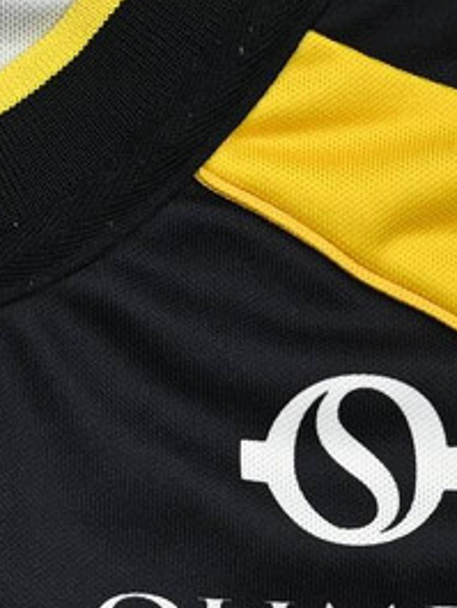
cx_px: -204
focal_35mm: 87
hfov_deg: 15.8
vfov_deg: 21.3
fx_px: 1530
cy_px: 684
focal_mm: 24
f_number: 4.8
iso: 200
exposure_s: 1/180
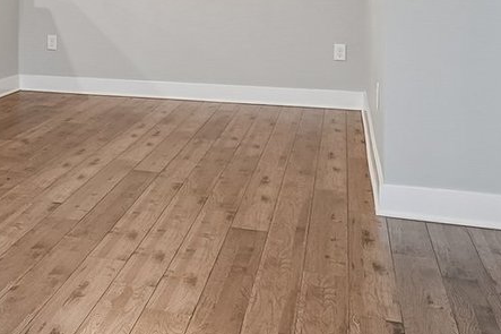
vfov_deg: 20.2
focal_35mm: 65
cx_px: -133
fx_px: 910
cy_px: 6
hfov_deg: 26.5
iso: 100
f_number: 7.1
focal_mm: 16.1
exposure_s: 1/2.5
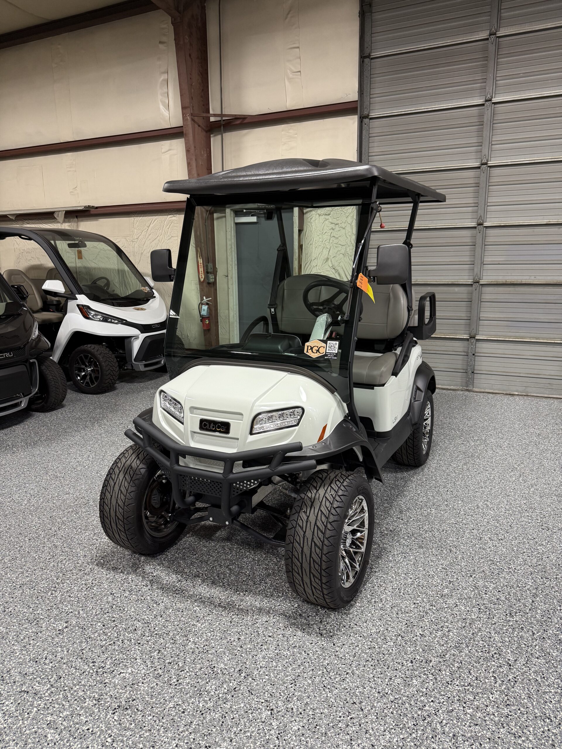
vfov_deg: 71.6
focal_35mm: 24
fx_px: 520
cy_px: 374
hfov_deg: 56.8
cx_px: 281
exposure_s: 1/60
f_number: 1.78
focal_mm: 6.76
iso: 160
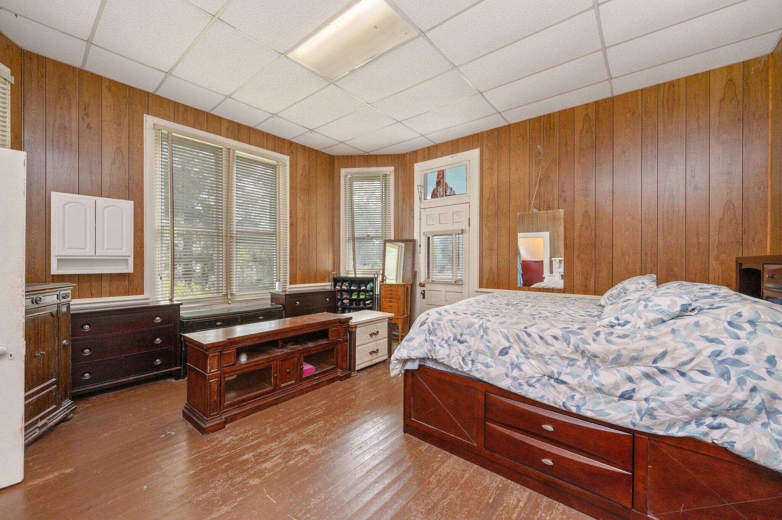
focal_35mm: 14
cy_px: 260
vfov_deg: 81.1
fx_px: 304
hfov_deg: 104.3
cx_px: 391
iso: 640
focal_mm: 14
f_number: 9
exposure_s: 1/30
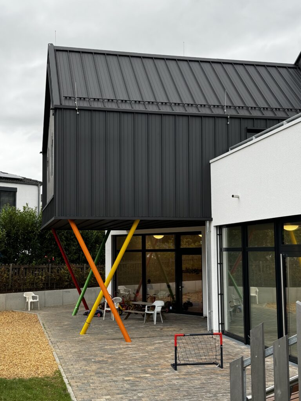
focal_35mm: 48
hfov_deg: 30.3
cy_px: 200
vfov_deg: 39.7
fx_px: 557
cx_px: 150
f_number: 1.78
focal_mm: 6.76
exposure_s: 1/572
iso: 64
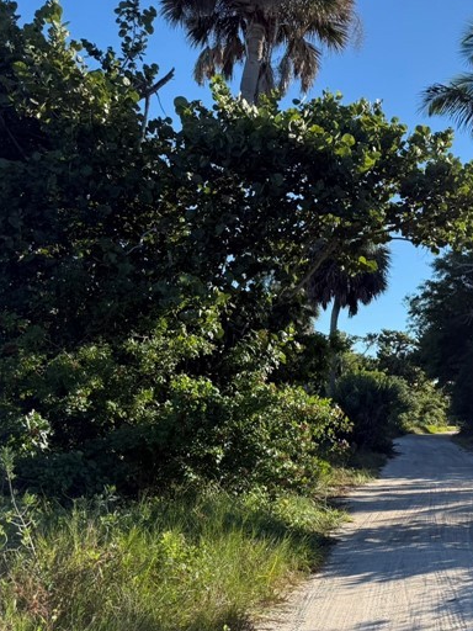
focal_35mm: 48
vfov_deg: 39.6
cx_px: 570
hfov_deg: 26.8
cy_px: 355
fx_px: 875
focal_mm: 6.76
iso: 80
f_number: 1.78
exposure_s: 1/3021
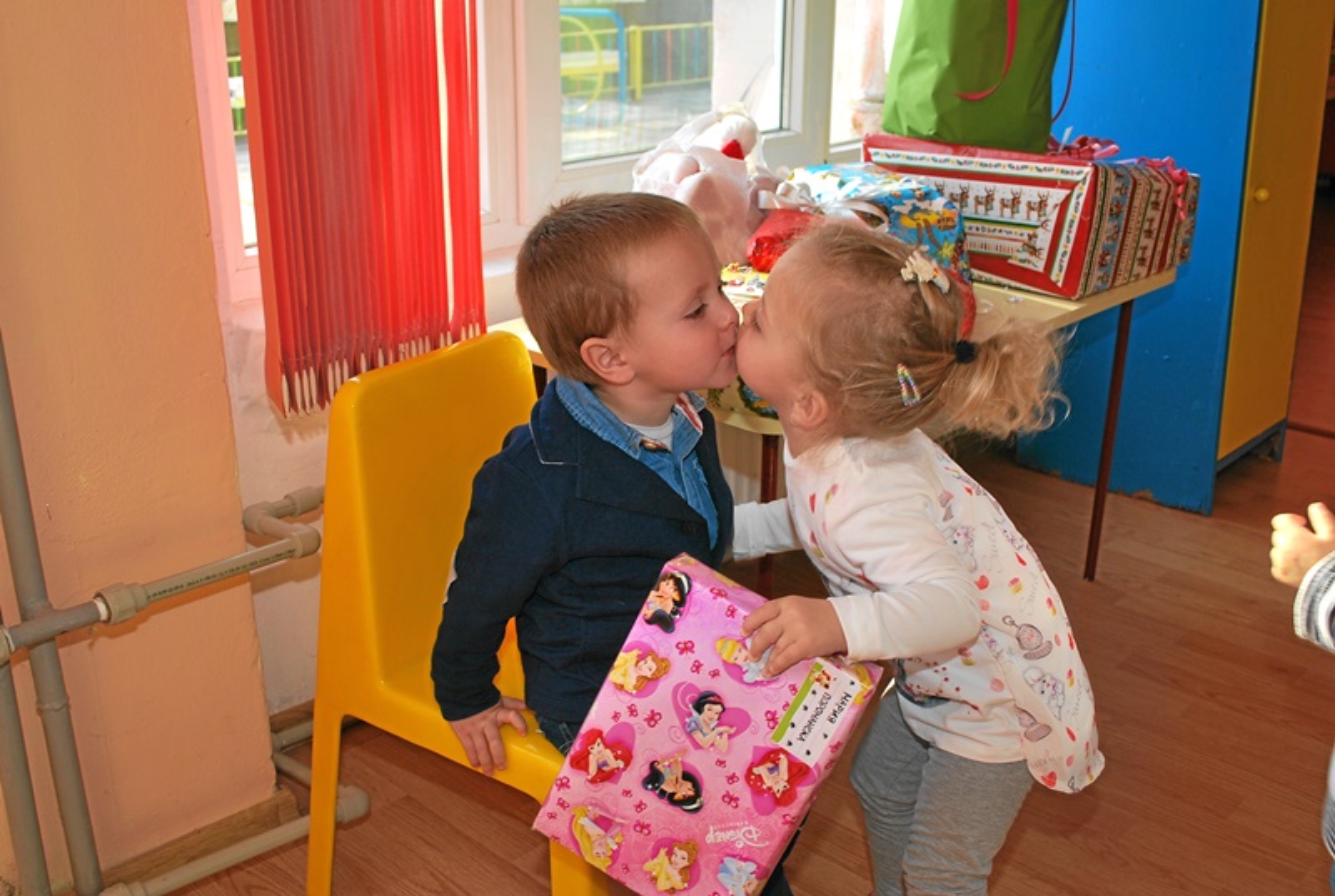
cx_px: 668
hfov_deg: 53.0
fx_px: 1338
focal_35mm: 36
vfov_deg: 37.0
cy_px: 448
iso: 200
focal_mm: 24
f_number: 5.6
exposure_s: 1/60
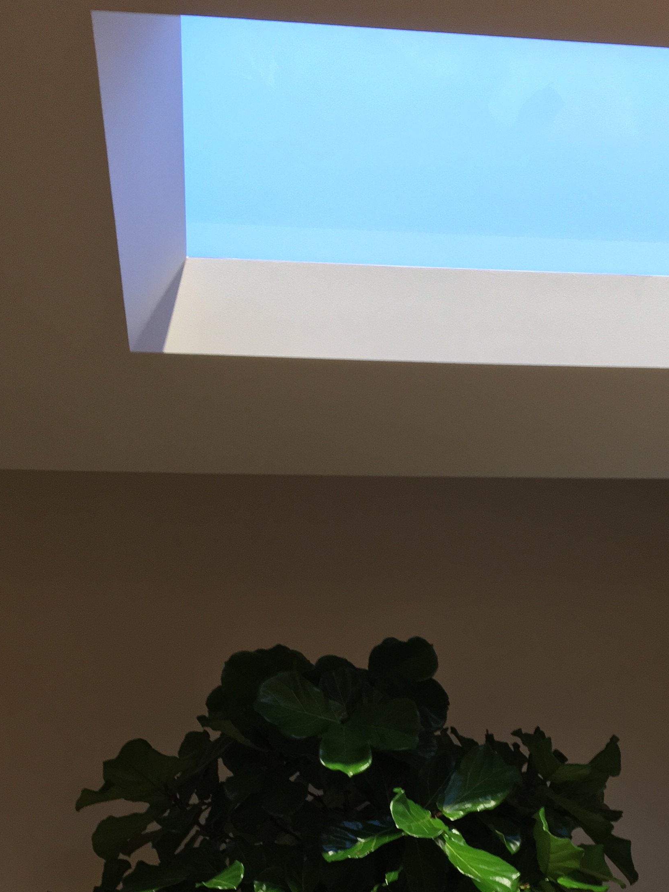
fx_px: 1365
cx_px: 422
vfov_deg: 34.1
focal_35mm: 53
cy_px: 814
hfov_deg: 27.4
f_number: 2.2
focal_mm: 4.15
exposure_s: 1/33
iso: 40
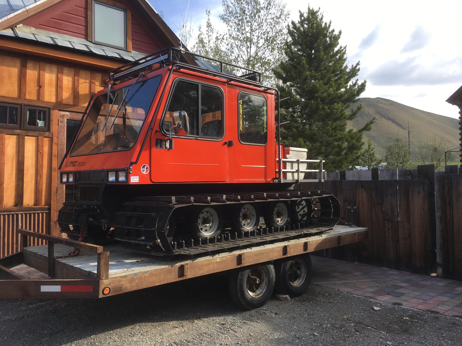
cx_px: 231
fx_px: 387
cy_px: 173
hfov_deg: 61.7
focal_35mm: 29
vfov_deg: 48.2
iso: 25
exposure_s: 1/418
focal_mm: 4.15
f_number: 2.2
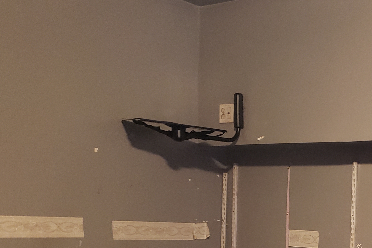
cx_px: 367
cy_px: 278
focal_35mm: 67
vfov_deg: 19.4
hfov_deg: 28.3
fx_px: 692
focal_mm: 4.3
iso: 250
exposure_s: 1/11
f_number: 1.5
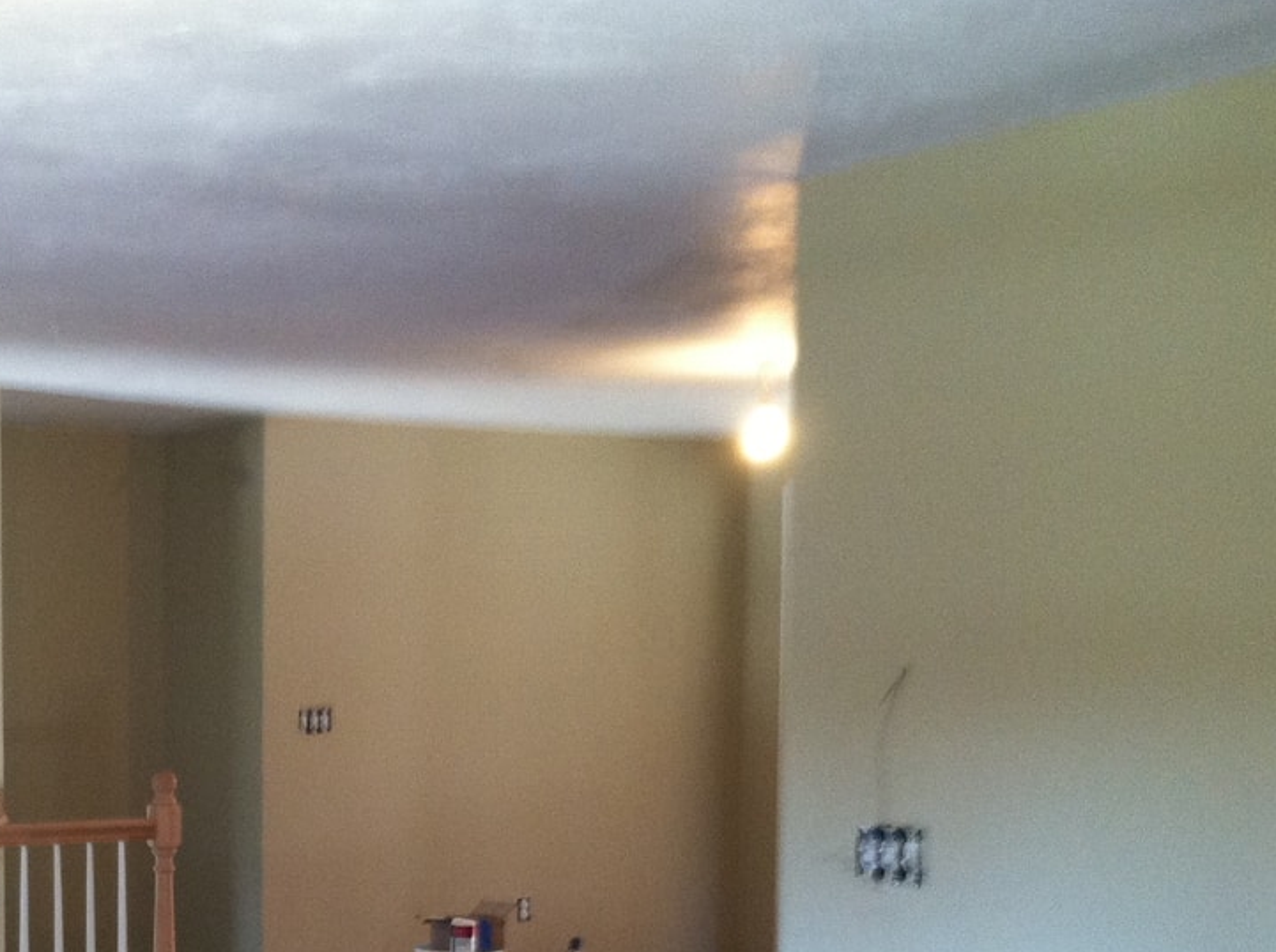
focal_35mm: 65
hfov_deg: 29.2
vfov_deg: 22.2
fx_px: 2392
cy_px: 793
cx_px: 252
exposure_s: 1/15
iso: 125
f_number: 2.8
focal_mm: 3.85
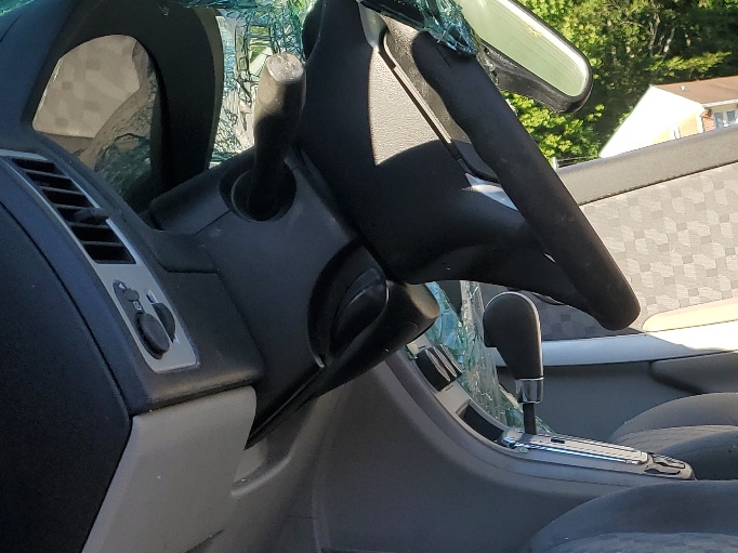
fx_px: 1300
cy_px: 322
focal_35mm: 61
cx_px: 665
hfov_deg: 30.3
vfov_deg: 24.0
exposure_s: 1/833
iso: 50
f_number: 1.5
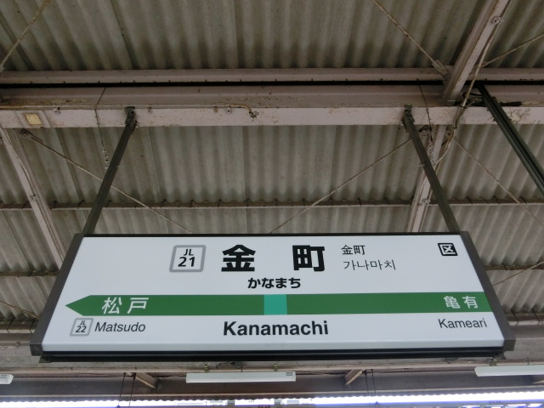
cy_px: 204
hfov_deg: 69.4
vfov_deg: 54.9
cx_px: 272
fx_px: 393
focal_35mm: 25
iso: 200
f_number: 3.5
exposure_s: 1/125
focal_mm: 4.5
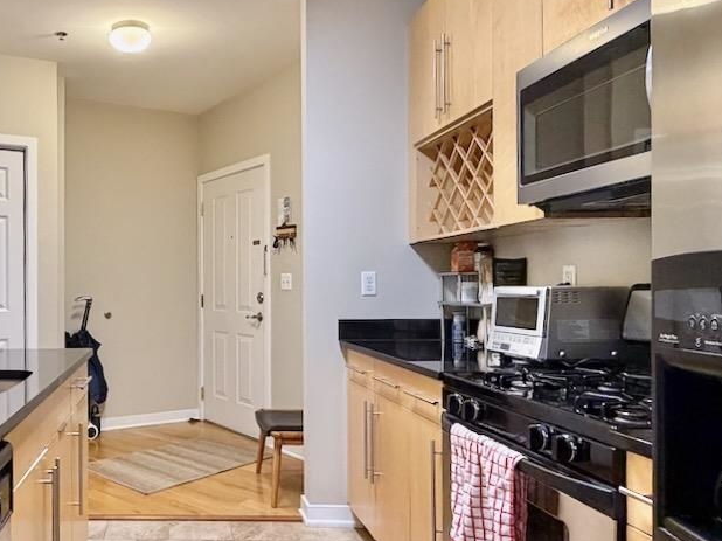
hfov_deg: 57.7
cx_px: 160
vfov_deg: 48.0
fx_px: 605
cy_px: 320
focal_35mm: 29
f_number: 2.2
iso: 400
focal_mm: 2.22
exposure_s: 1/60
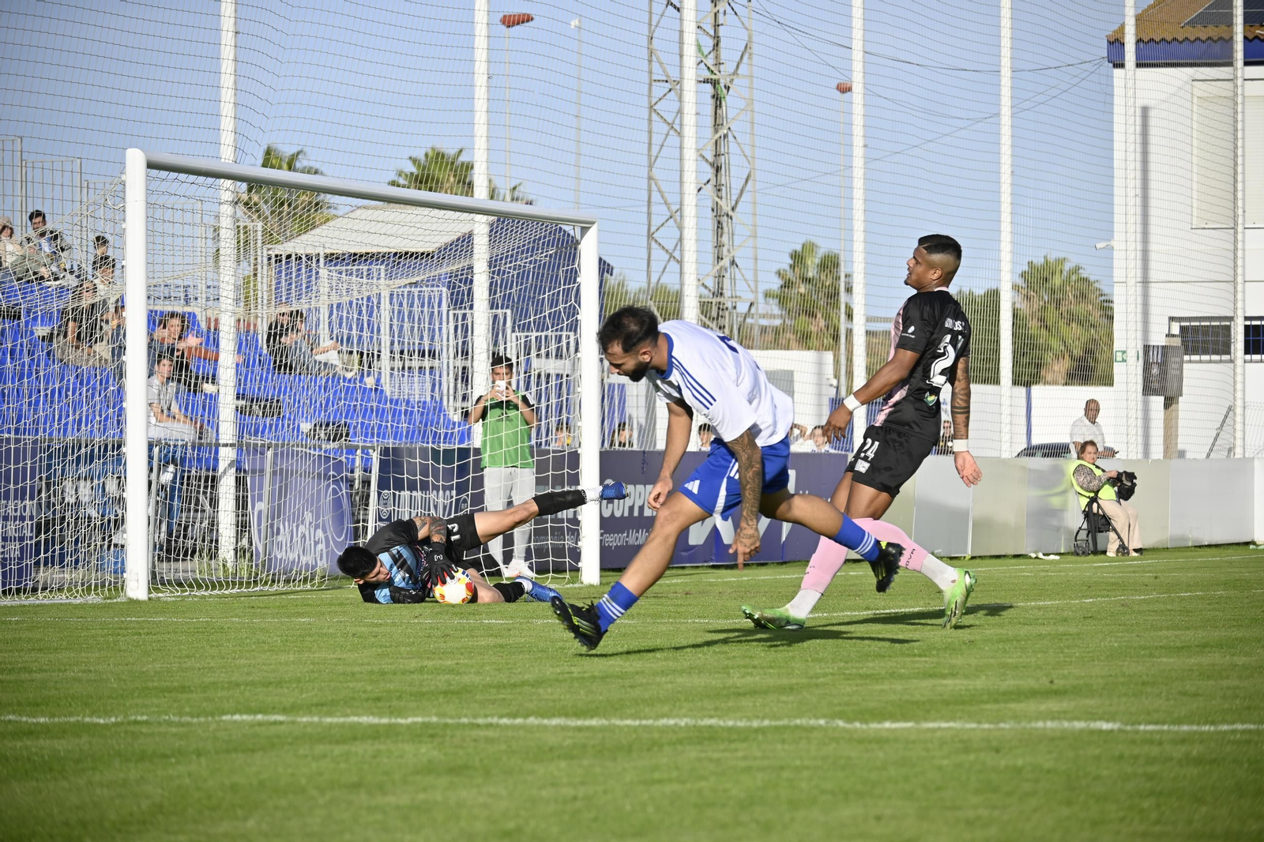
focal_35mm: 165
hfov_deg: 12.5
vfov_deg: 8.3
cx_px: 632
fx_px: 5792
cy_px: 421
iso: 100
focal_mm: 110
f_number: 5.6
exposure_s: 1/800
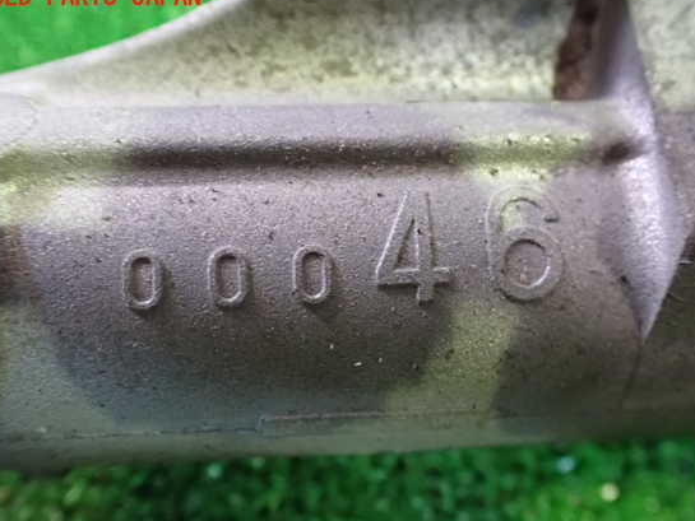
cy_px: 268
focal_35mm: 33
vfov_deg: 43.0
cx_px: 352
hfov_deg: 55.3
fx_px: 663
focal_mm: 5.4
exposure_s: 1/30
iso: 1600
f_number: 2.3
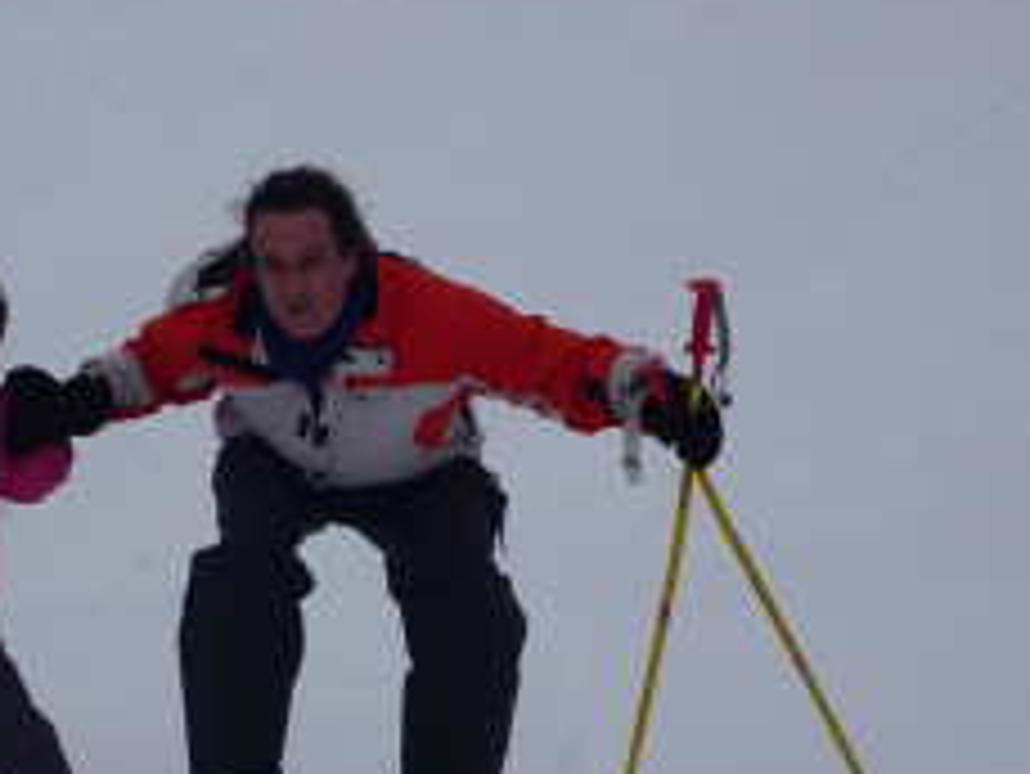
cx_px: 432
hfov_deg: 18.4
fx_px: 3185
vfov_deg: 13.8
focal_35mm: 107
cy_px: 441
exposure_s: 1/320
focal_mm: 9.9
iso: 80
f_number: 10
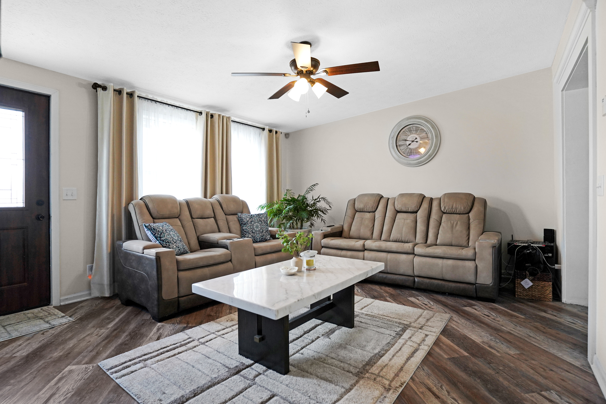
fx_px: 286
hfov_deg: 93.3
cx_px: 303
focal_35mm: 17
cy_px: 202
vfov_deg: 70.4
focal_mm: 17
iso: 1000
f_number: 4
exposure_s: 1/160
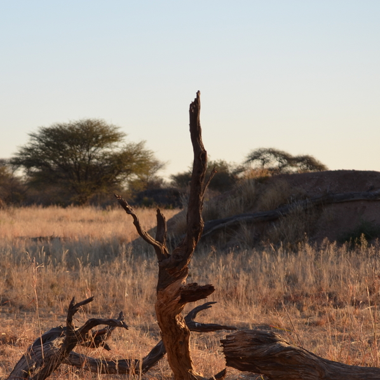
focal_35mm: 158
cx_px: 17
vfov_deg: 11.0
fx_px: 1962
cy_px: 262
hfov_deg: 11.0
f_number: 5.6
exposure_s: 1/200
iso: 100
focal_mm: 58
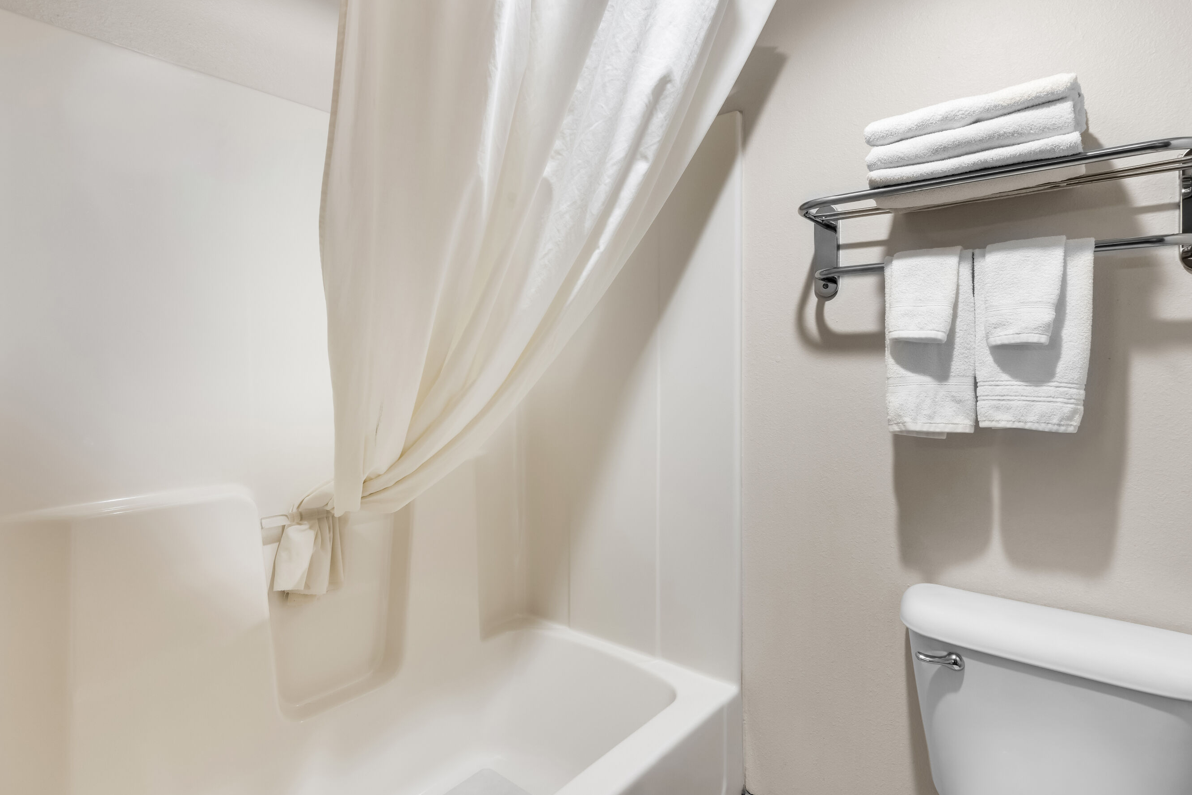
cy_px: 390
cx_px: 607
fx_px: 596
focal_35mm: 18
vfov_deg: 67.4
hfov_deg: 90.0
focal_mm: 16
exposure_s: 5
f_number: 9
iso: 160
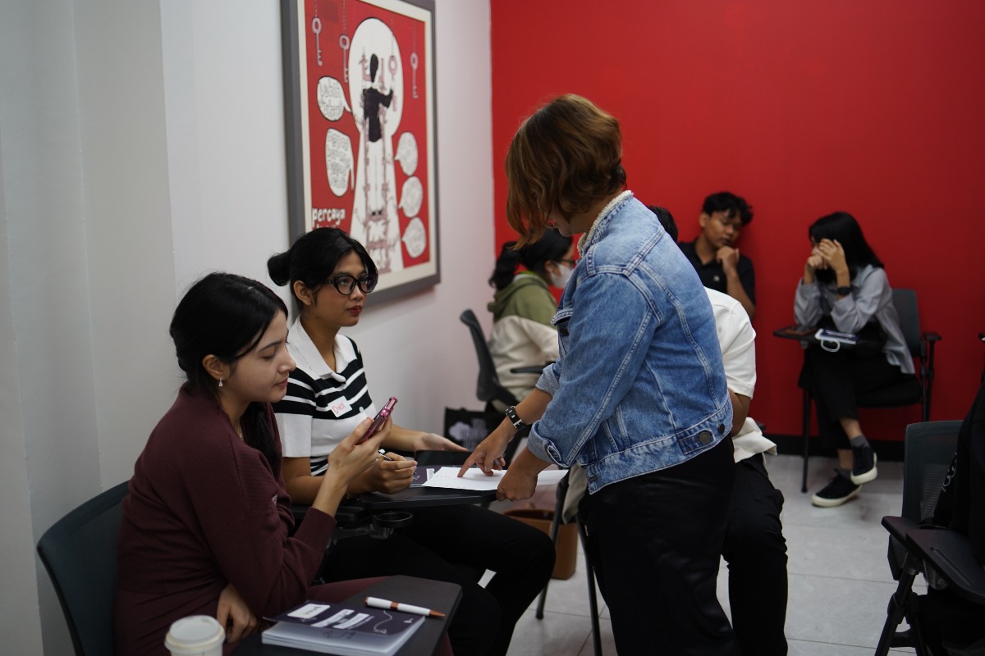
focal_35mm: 35
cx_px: 492
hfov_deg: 54.4
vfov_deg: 37.9
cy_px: 328
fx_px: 958
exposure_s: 1/125
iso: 400
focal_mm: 35
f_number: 2
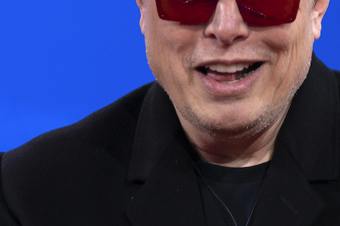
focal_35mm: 351
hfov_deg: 5.9
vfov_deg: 3.9
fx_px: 3314
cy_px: 49
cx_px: 234
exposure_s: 1/320
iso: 640
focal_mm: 140
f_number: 3.5
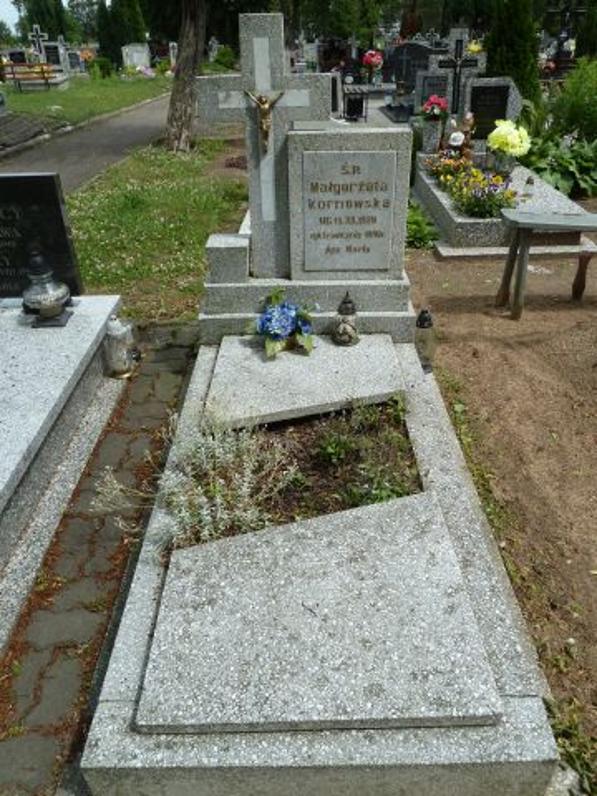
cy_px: 398
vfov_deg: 69.4
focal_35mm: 25
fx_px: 575
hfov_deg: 54.9
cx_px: 298
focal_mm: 4.1
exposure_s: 1/400
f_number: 4
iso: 80
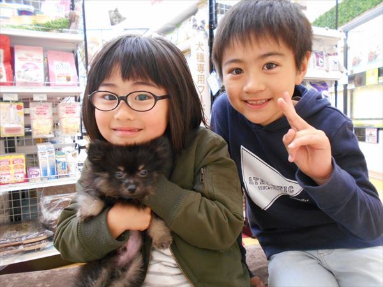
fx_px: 288
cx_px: 192
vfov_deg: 53.1
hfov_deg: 67.3
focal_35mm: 26
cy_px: 144
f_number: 3.2
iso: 400
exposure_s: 1/20
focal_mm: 4.6
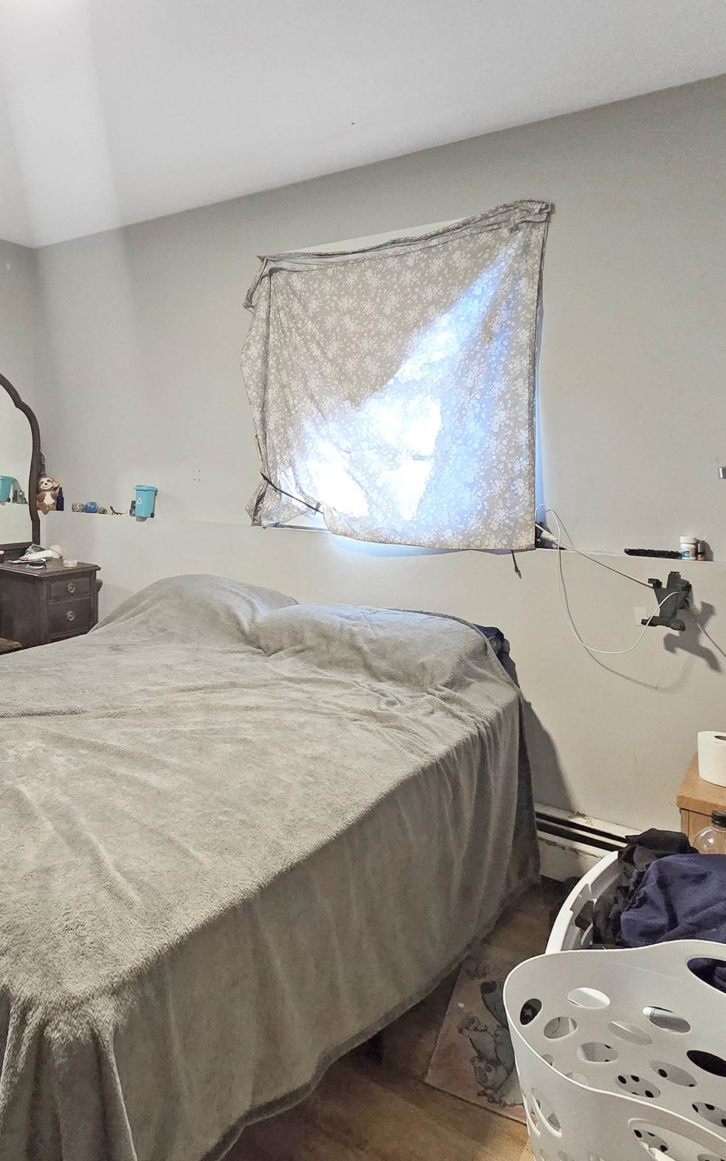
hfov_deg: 58.1
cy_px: 575
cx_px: 157
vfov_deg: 88.0
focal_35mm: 19
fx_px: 601
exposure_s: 1/60
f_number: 2.2
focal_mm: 2.2
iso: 640
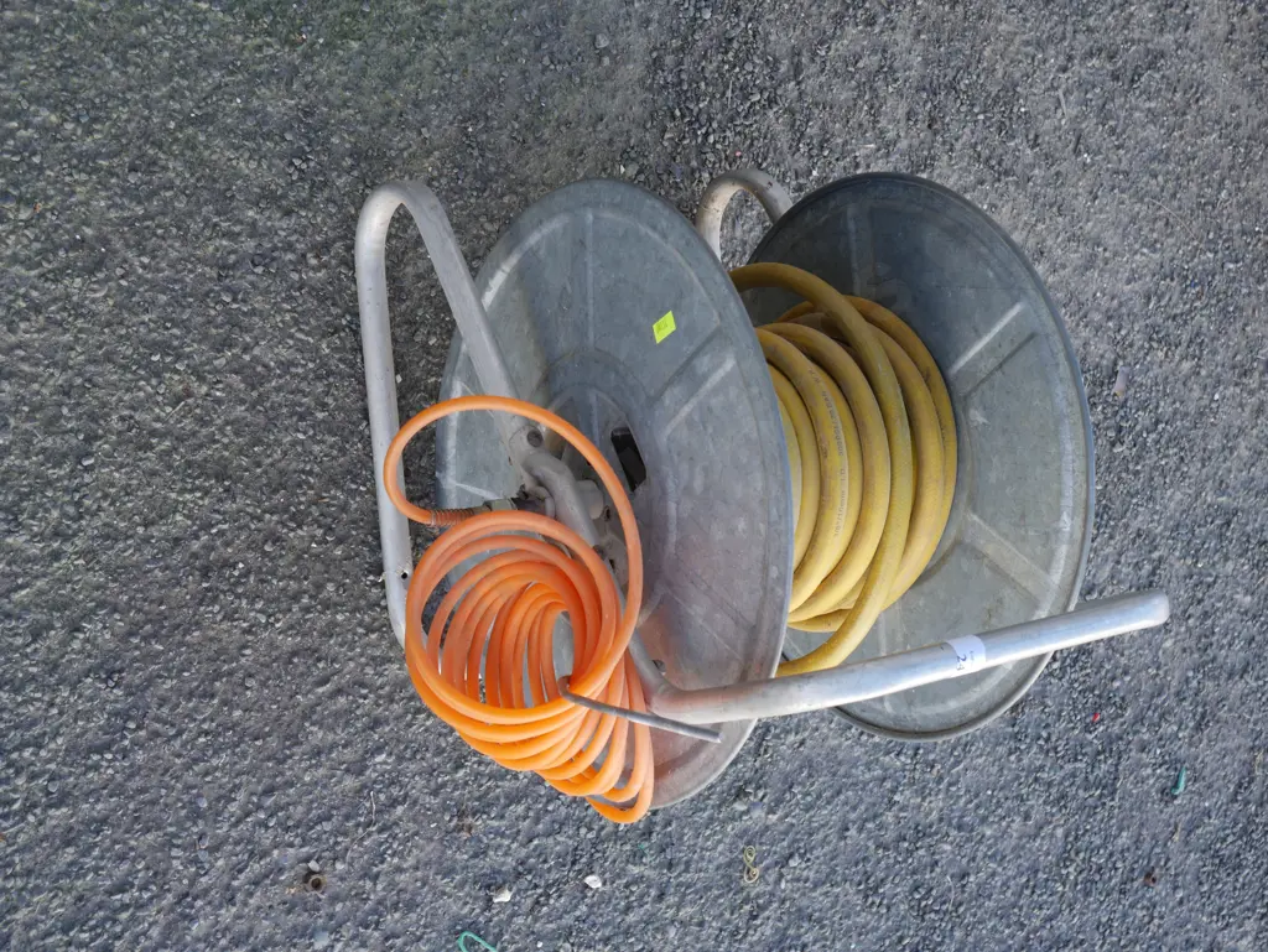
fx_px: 1979
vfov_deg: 27.1
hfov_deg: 35.5
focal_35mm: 54
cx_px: 634
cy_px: 476
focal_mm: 27
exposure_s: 1/100
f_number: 5.3
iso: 200
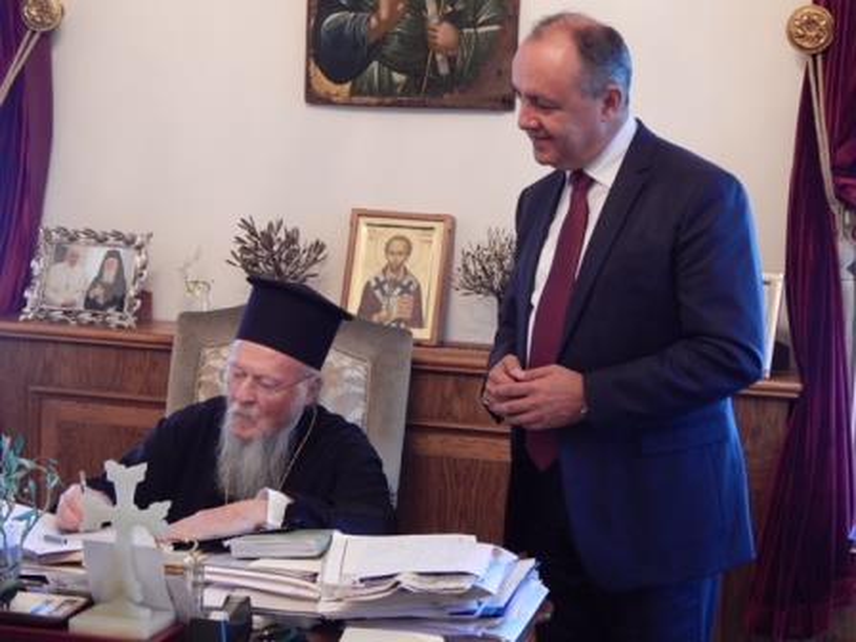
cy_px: 321
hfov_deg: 25.7
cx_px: 428
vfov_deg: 19.4
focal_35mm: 76
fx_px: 1879
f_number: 4.2
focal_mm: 13.5
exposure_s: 1/25
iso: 400
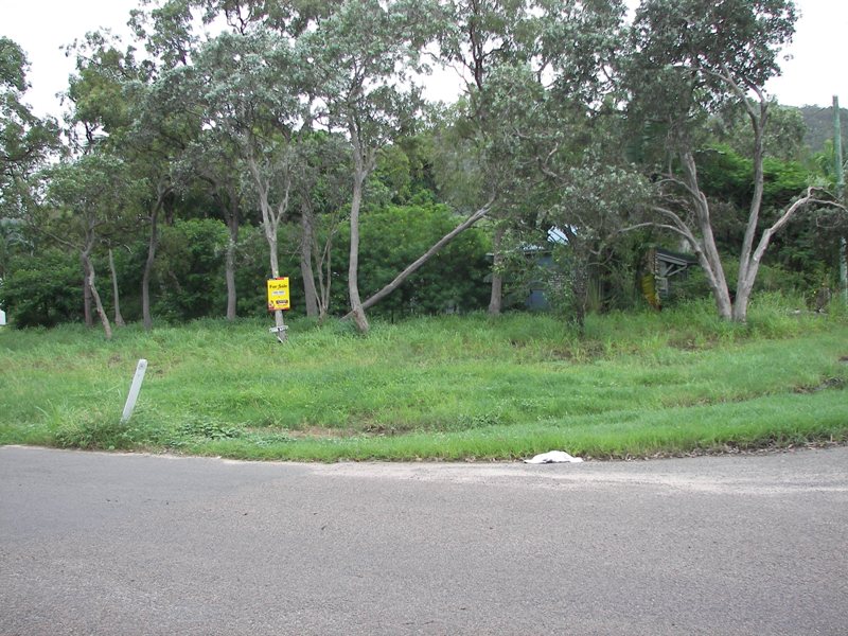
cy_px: 318
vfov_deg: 39.7
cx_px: 424
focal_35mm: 36
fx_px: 882
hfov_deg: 51.4
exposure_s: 1/320
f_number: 2.8
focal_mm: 6
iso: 50
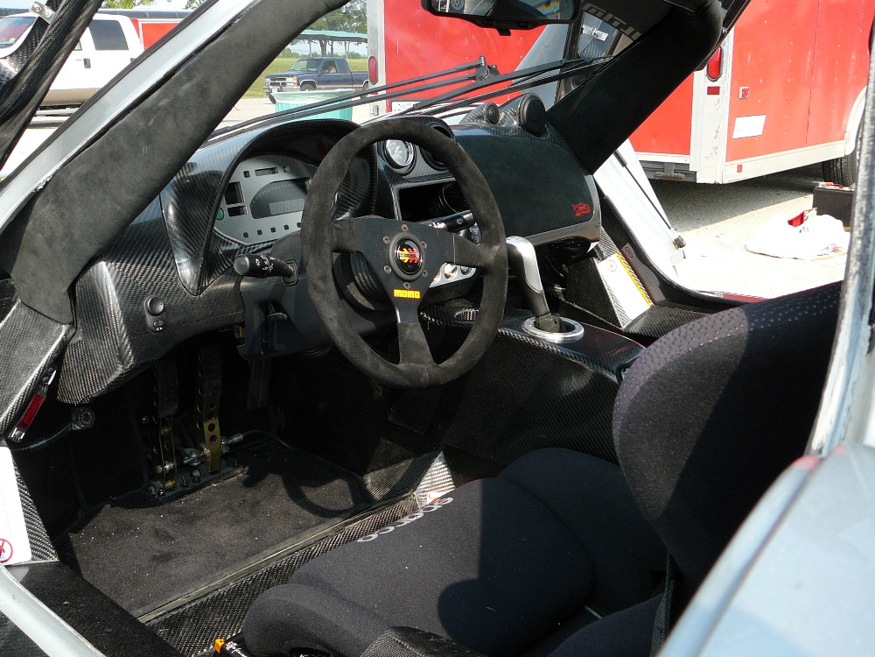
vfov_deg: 40.7
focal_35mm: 35
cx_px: 438
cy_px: 328
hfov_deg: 52.6
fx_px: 885
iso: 80
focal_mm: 5.2
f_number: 2.8
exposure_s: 1/320
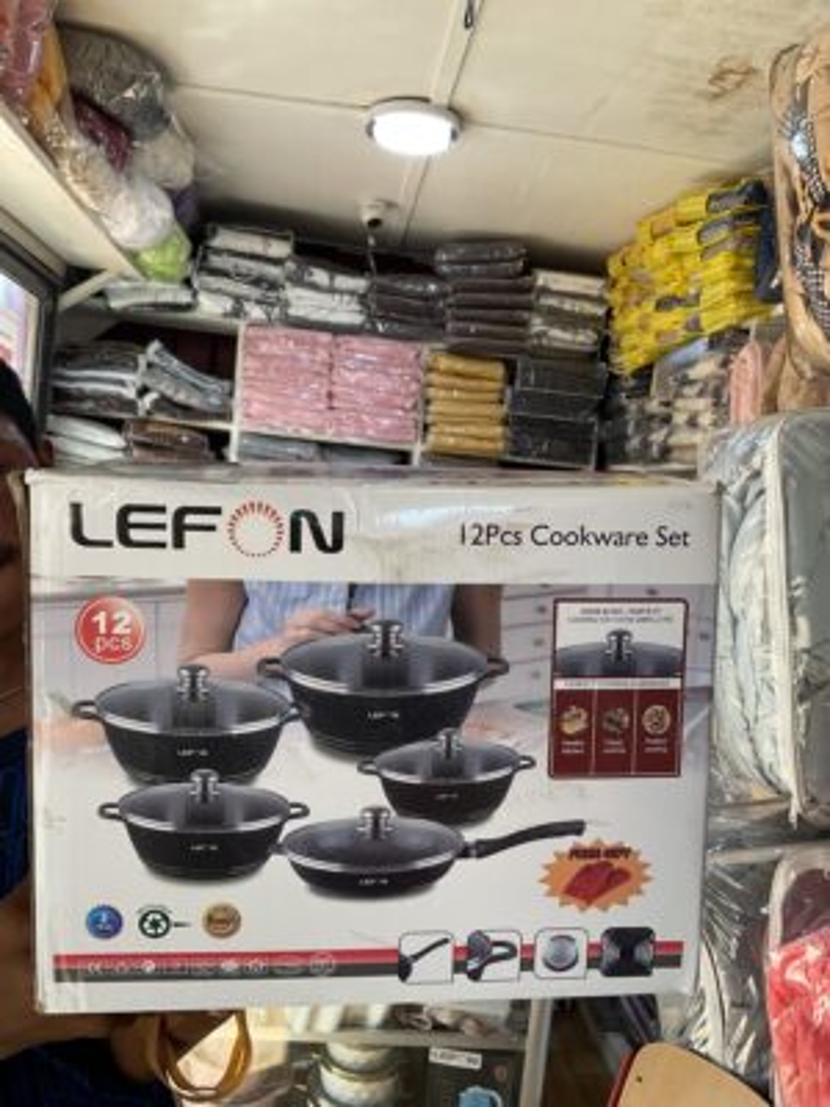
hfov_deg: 48.2
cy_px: 554
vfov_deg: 61.7
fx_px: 927
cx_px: 415
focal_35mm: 29
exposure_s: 1/122
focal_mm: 3
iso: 32
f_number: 1.8
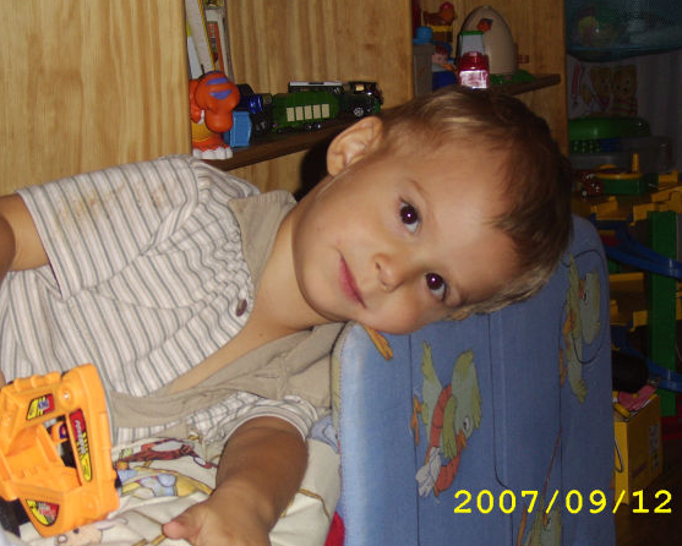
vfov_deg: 18.5
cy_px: 272
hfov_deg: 23.0
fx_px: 1676
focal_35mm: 83
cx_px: 340
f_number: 4.9
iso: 200
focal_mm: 20.6
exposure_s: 1/60
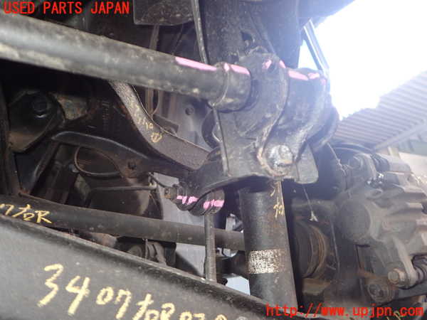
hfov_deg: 60.0
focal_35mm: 30
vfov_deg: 46.8
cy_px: 160
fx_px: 370
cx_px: 214
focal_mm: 5.4
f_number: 2.3
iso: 200
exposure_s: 1/30
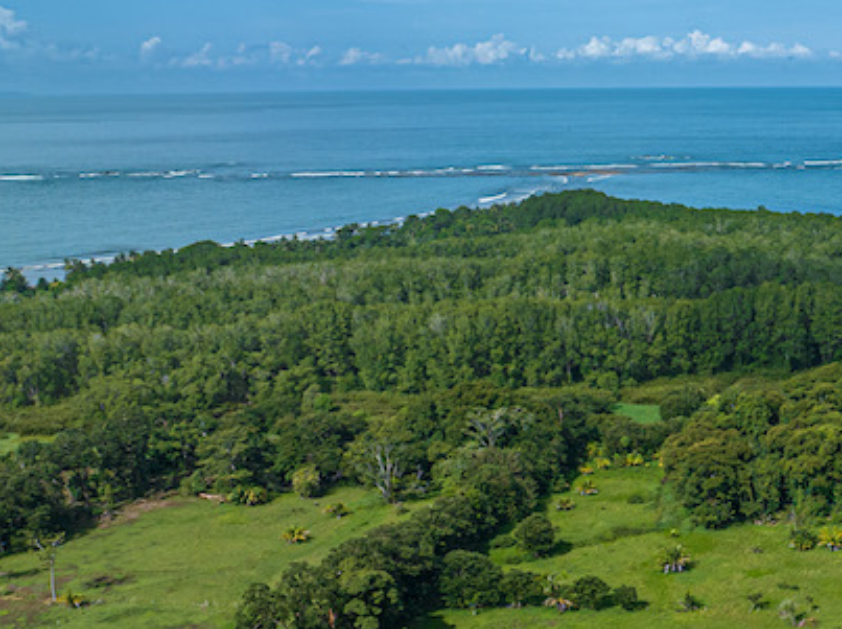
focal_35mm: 61
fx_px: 1482
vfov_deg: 23.6
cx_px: 946
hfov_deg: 28.5
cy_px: 497
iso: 100
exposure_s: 1/5000
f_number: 2.8
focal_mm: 12.29
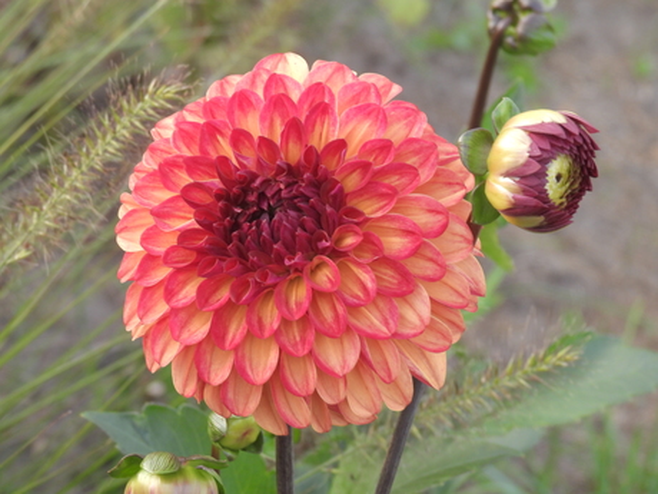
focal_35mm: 200
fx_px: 3802
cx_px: 329
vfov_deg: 7.4
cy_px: 247
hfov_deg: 9.9
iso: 250
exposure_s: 1/60
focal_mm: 35.7
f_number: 4.5
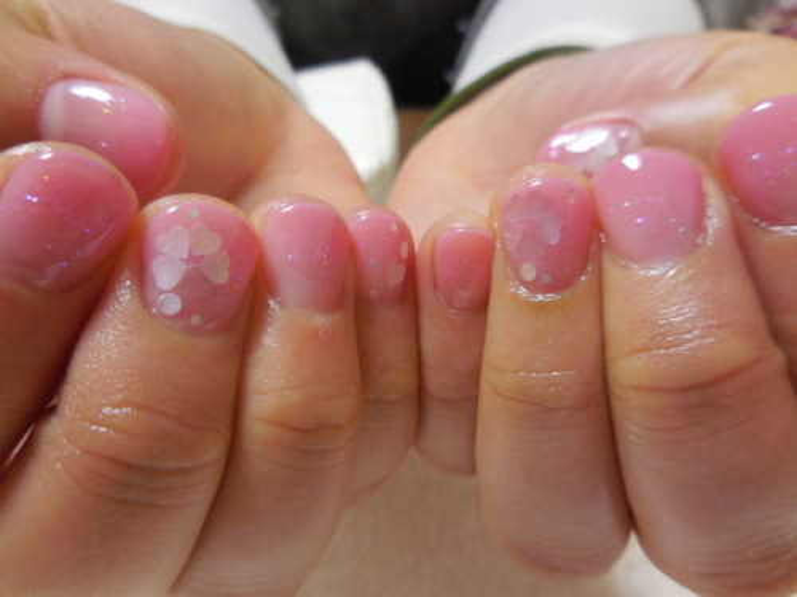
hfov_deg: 69.4
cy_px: 298
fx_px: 576
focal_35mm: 25
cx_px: 398
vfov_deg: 54.9
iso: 280
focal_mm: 4.5
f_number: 3.3
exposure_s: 1/30
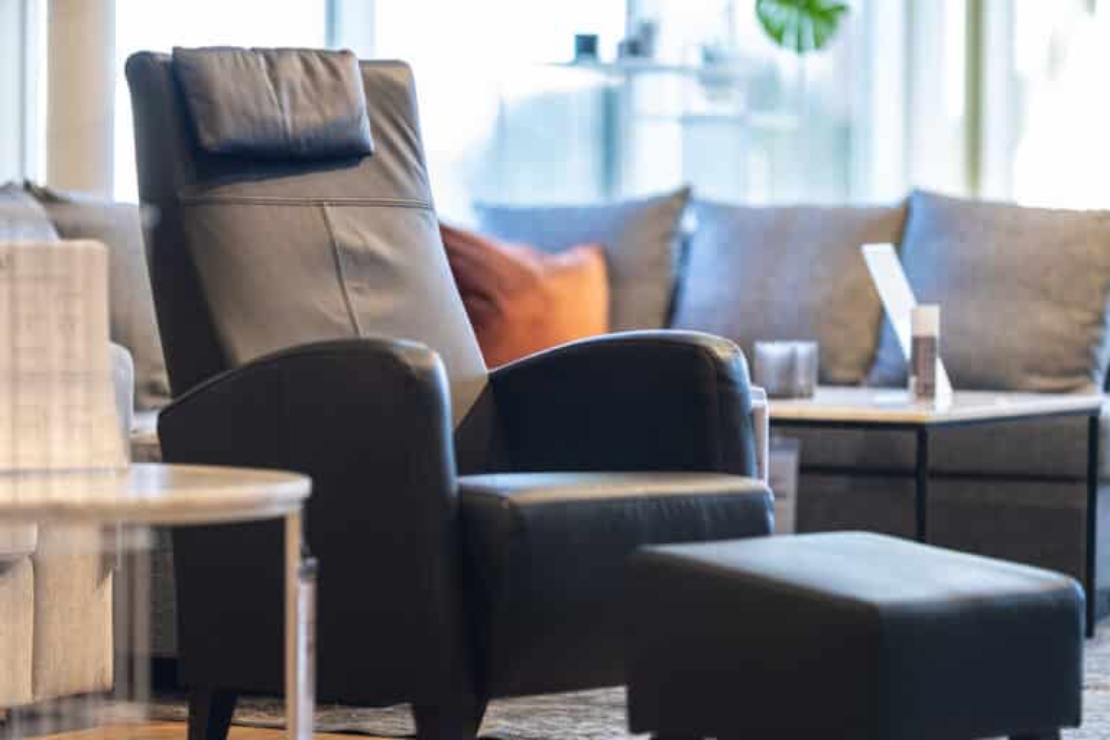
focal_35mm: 135
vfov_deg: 10.2
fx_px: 4162
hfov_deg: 15.2
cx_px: 555
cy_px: 370
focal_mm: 135
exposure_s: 1/80
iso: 125
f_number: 2
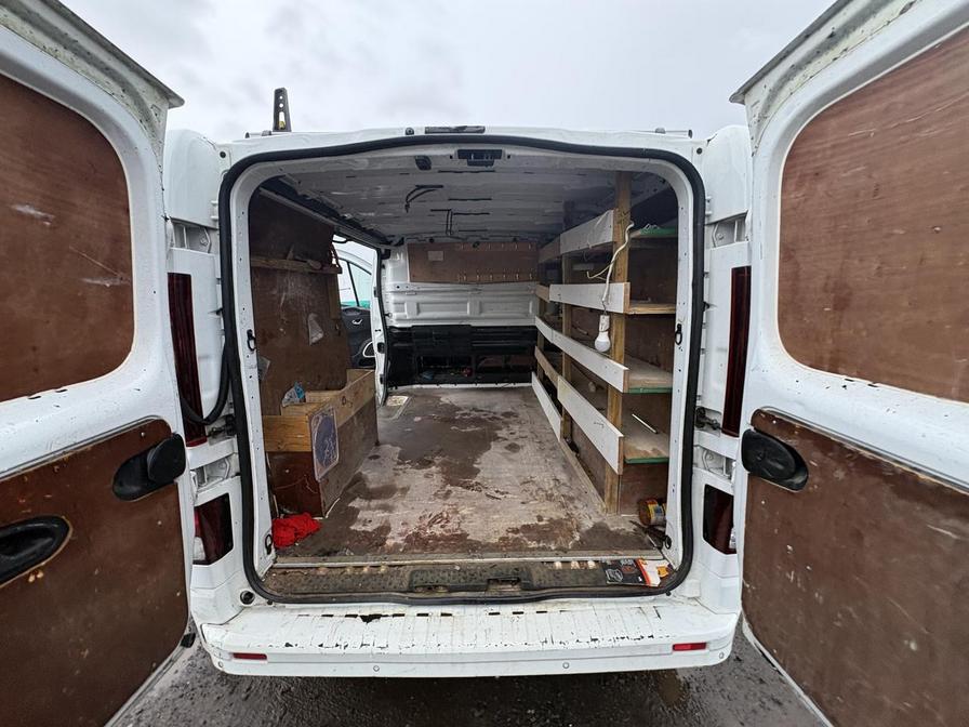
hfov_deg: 102.1
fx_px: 392
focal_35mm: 14
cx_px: 484
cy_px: 364
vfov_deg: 85.7
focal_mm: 2.22
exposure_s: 1/60
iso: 250
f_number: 2.2
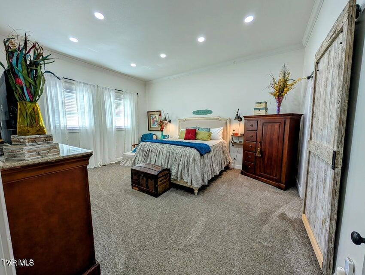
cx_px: 182
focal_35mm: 12
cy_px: 138
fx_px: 127
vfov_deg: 94.6
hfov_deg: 110.5
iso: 73
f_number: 1.7
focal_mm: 2.02
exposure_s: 1/120
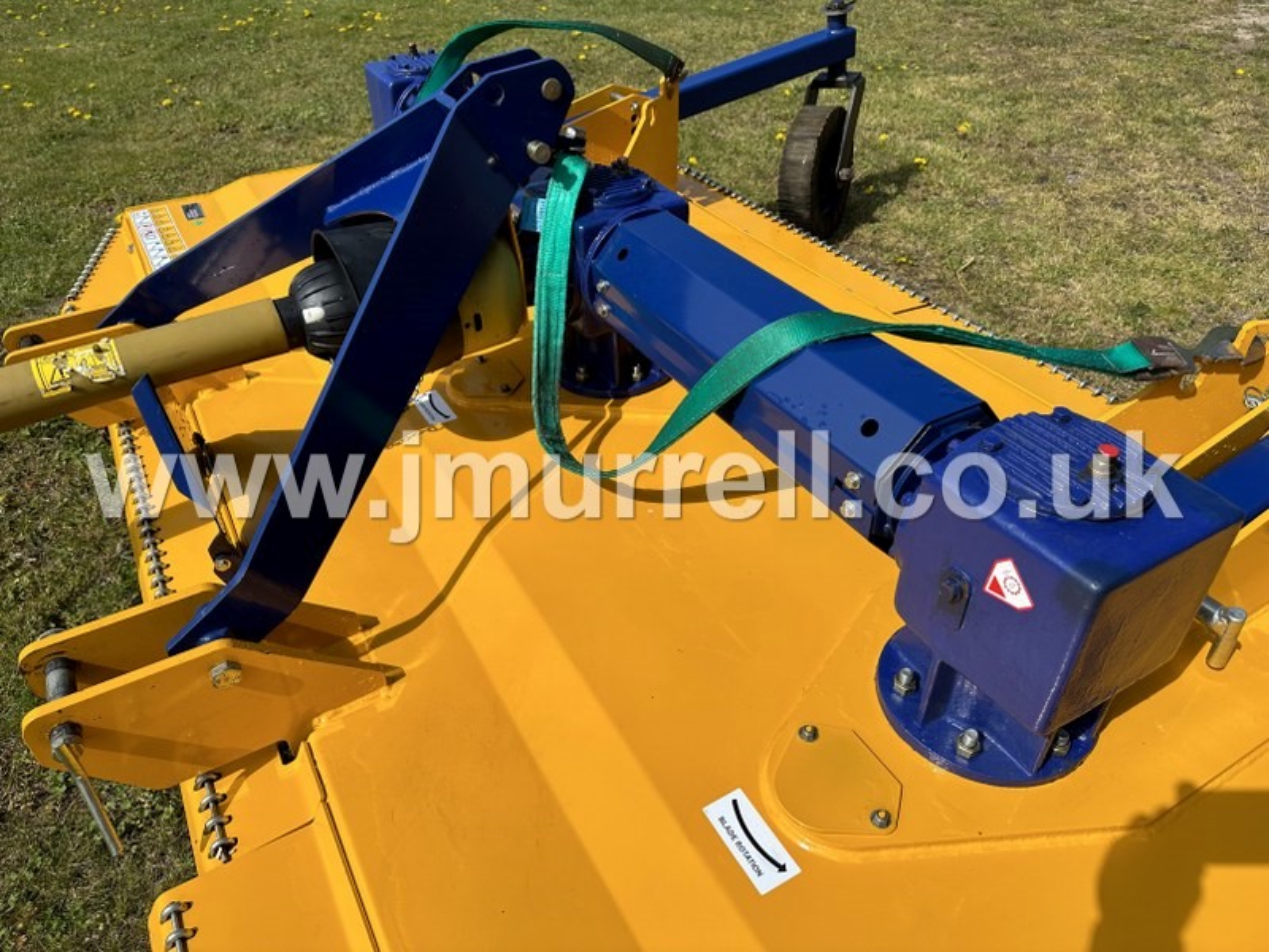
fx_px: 880
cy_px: 476
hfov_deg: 71.6
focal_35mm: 24
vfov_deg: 56.8
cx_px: 634
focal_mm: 6.86
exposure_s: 1/6211
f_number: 1.78
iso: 80
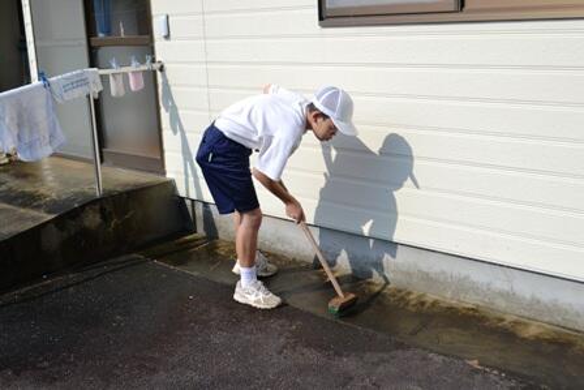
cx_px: 292
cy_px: 195
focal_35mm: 44
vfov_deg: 30.9
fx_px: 706
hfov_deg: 44.9
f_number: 6.3
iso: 400
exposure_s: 1/1600
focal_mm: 29
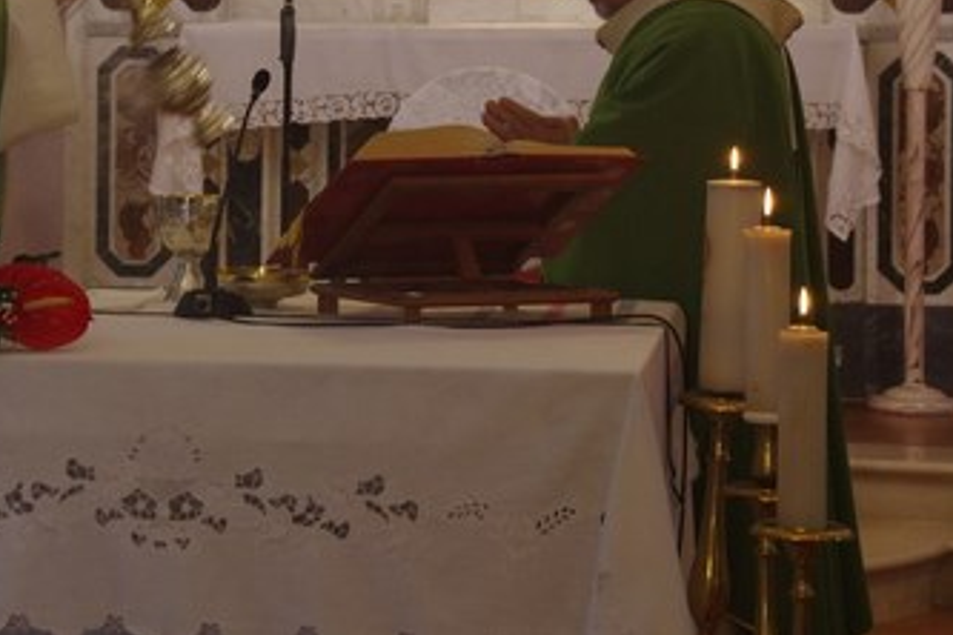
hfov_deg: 15.1
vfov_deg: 10.1
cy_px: 164
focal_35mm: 135
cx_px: 283
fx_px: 3573
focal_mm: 60
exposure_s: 1/60
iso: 1600
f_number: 6.3
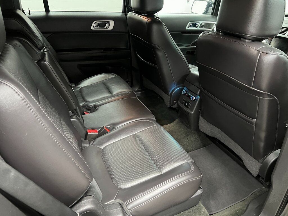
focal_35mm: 26
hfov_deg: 67.3
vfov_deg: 53.1
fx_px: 216
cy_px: 108
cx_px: 144
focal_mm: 5.7
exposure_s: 1/30
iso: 500
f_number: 1.5
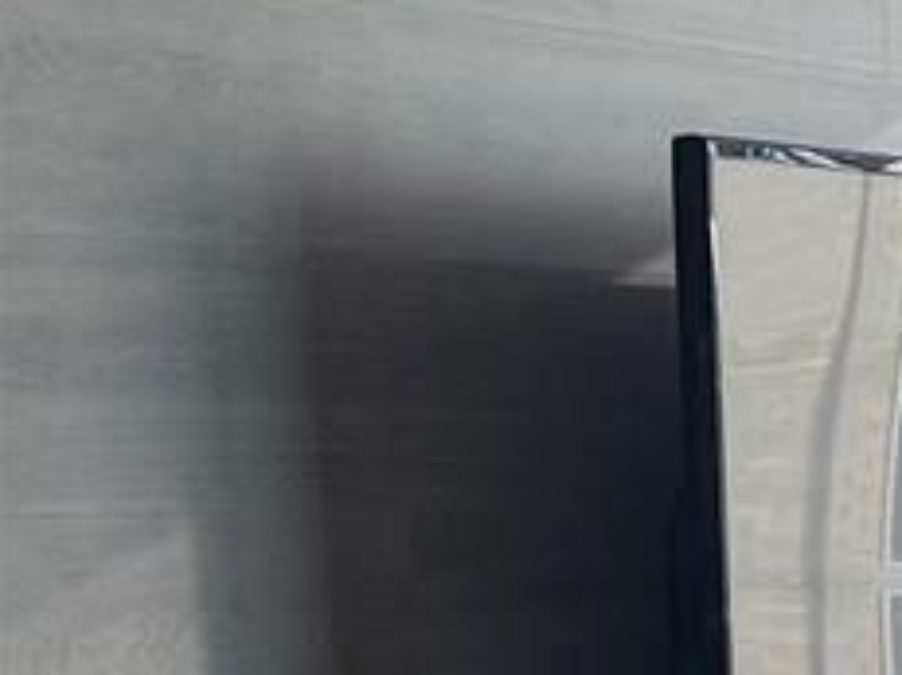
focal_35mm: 166
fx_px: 4323
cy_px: 925
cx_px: 3112
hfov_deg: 8.7
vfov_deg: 8.8
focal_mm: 6.76
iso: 100
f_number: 1.78
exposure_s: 1/909
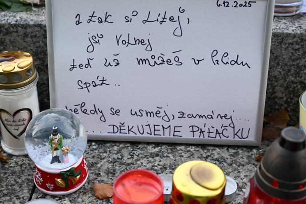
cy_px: 102
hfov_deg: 34.5
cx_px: 153
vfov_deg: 23.4
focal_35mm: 58
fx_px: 493
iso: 1000
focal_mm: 58
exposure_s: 1/400
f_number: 5.6
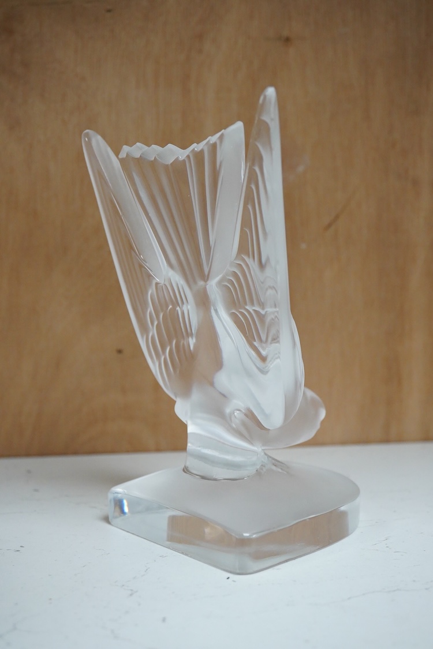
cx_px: 216
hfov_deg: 29.9
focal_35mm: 45
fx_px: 812
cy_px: 324
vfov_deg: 43.6
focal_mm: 30
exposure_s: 1/320
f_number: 8
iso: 3200
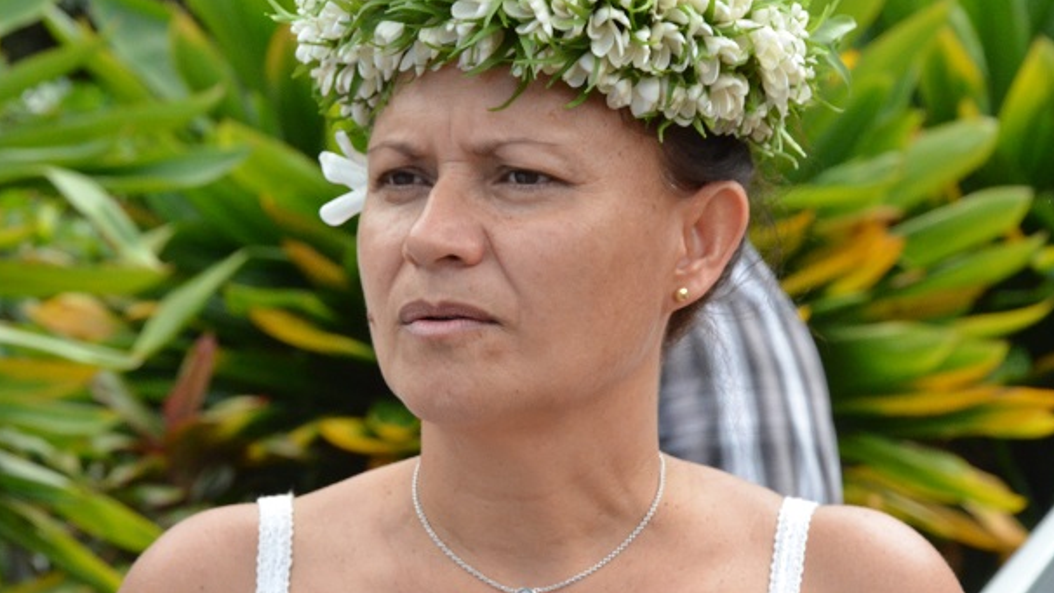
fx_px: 4640
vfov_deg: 7.3
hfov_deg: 13.0
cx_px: 523
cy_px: 279
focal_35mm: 166
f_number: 16
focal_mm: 98
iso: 3200
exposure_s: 1/1000
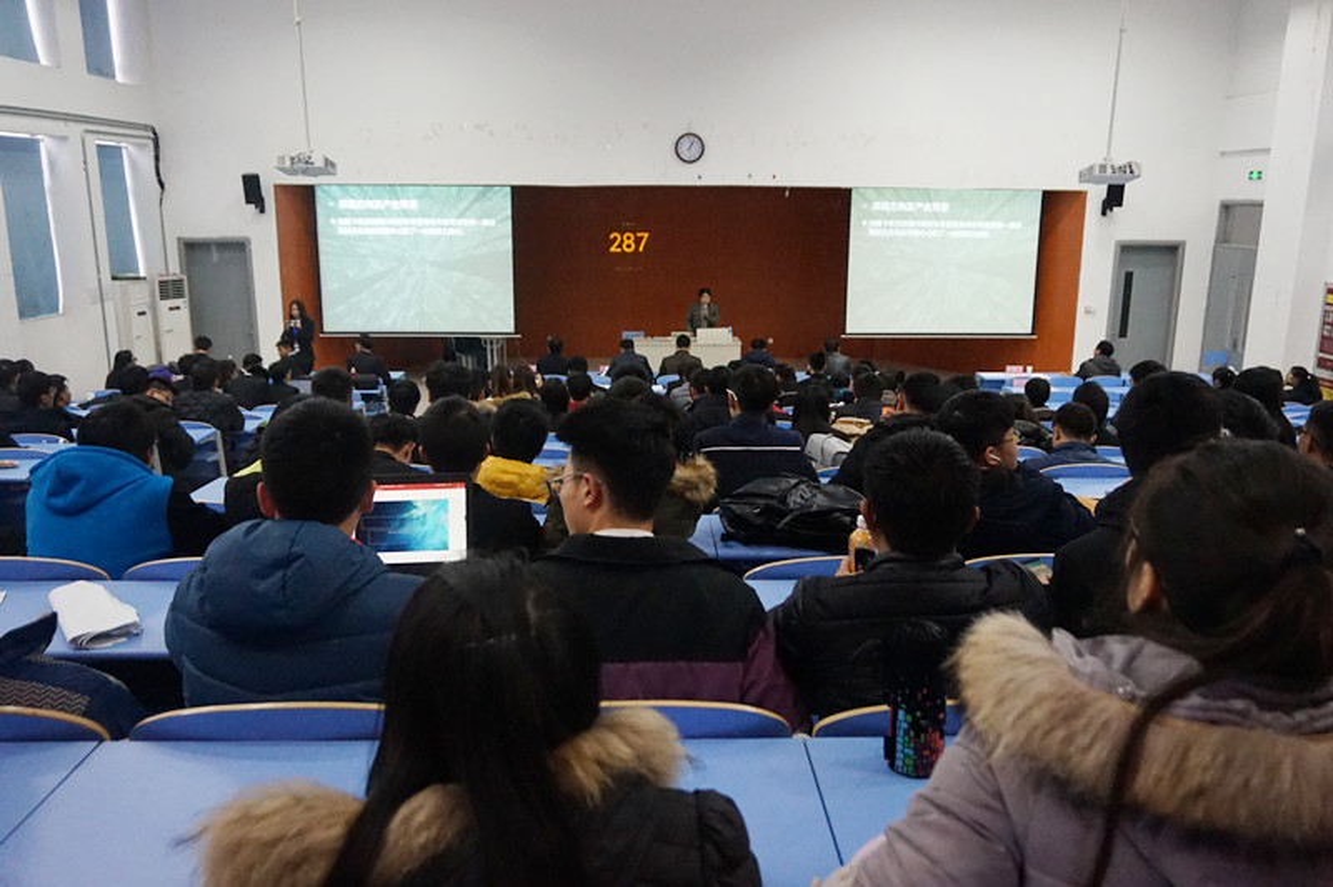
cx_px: 666
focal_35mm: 28
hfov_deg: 64.6
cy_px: 444
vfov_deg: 45.6
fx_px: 1054
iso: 3200
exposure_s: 1/100
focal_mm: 19
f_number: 4
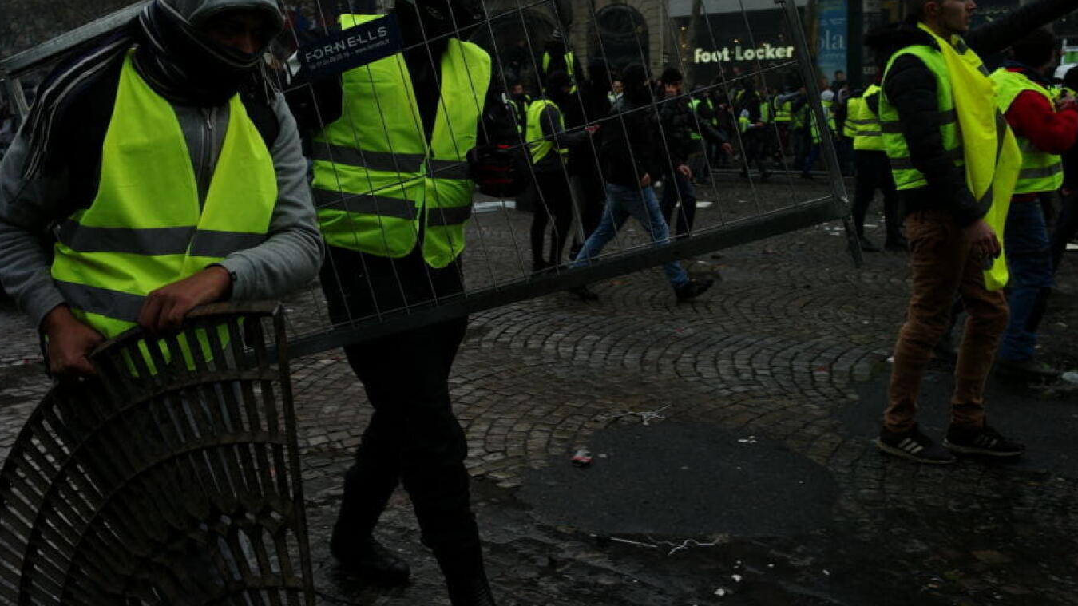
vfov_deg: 28.3
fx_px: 1200
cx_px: 496
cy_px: 244
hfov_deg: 48.3
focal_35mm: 42
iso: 400
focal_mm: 35
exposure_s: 1/250
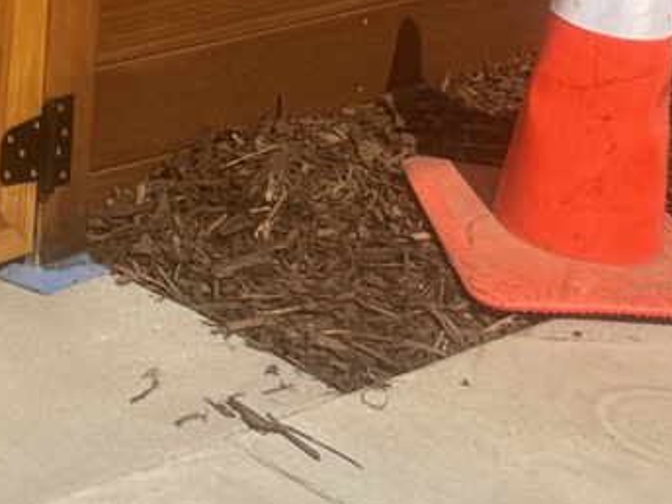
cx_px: -867
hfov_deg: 12.2
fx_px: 2601
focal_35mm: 134
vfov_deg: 10.0
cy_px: -611
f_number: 1.78
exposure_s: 1/4608
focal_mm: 6.76
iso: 80
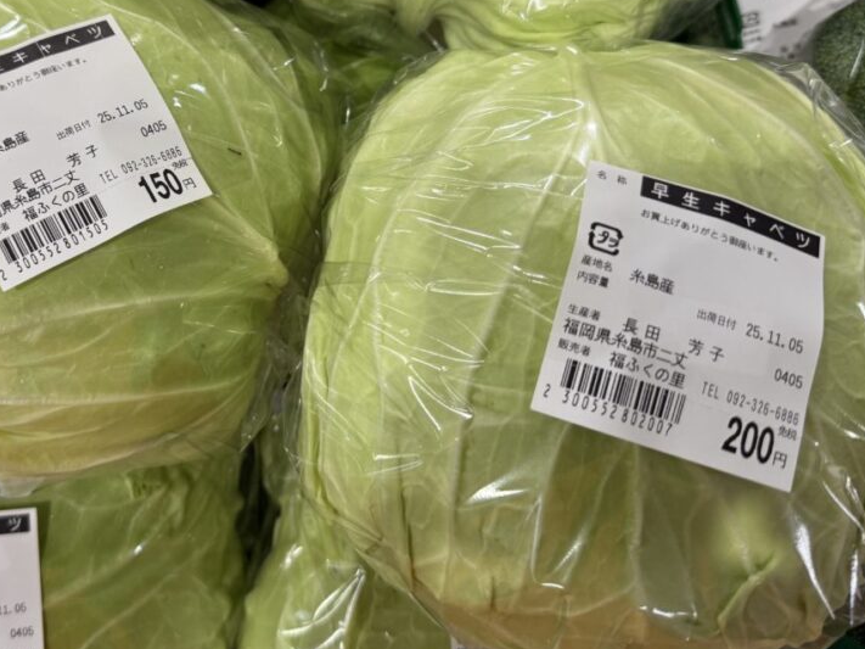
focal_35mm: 36
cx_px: 306
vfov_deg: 39.0
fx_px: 899
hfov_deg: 50.6
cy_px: 198
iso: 160
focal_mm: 6.76
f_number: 1.78
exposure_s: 1/120
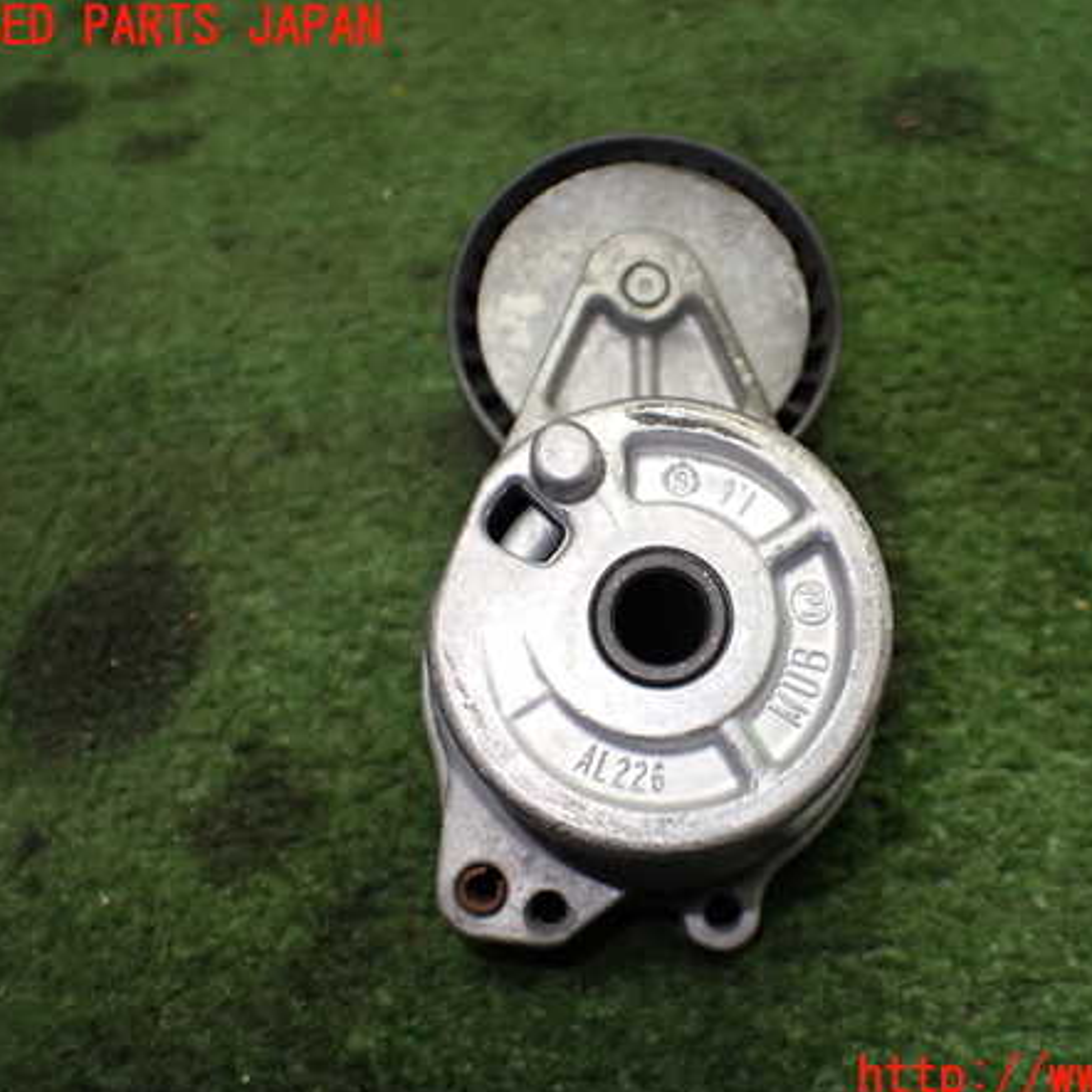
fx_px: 1285
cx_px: 674
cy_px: 553
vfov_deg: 46.0
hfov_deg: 45.7
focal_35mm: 36
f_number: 2.3
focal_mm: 5.4
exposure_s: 1/125
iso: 250
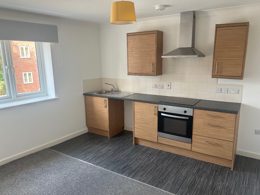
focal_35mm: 26
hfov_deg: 67.3
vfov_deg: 53.1
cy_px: 98
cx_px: 130
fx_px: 195
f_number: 1.5
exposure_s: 1/100
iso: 100
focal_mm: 5.7
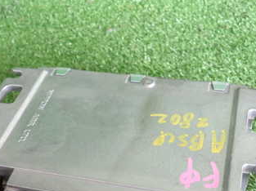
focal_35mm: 48
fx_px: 355
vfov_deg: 29.6
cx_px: 134
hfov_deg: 39.7
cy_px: 149
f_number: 2
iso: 500
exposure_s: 1/100
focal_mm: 4.5
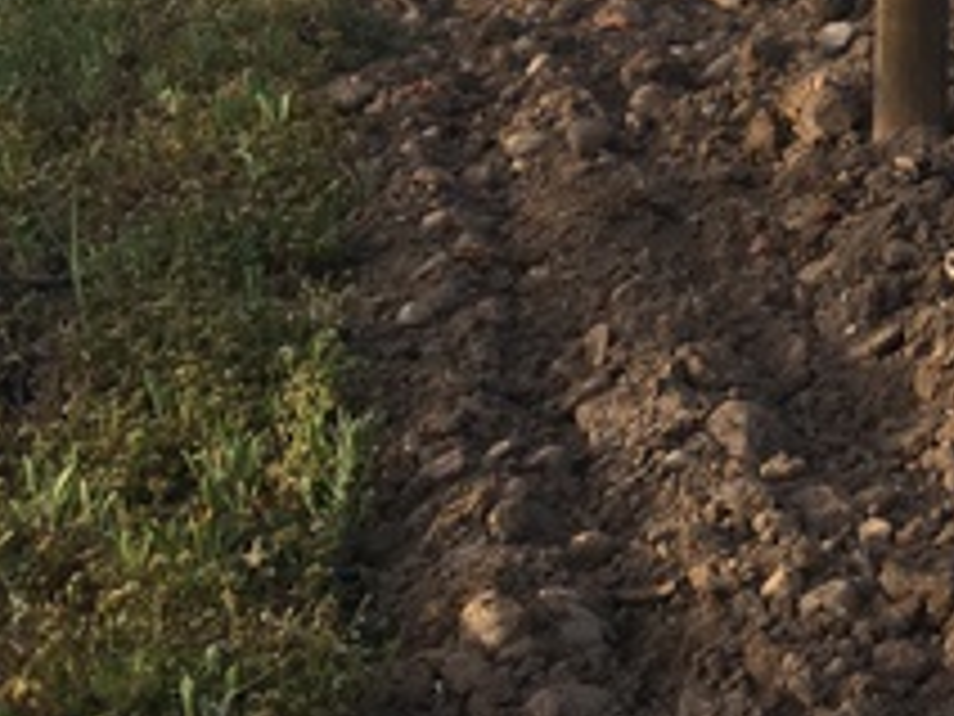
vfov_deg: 16.8
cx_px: 1346
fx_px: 2260
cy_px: -257
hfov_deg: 20.9
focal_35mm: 82
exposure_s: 1/569
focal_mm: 4.15
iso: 25
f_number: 2.2
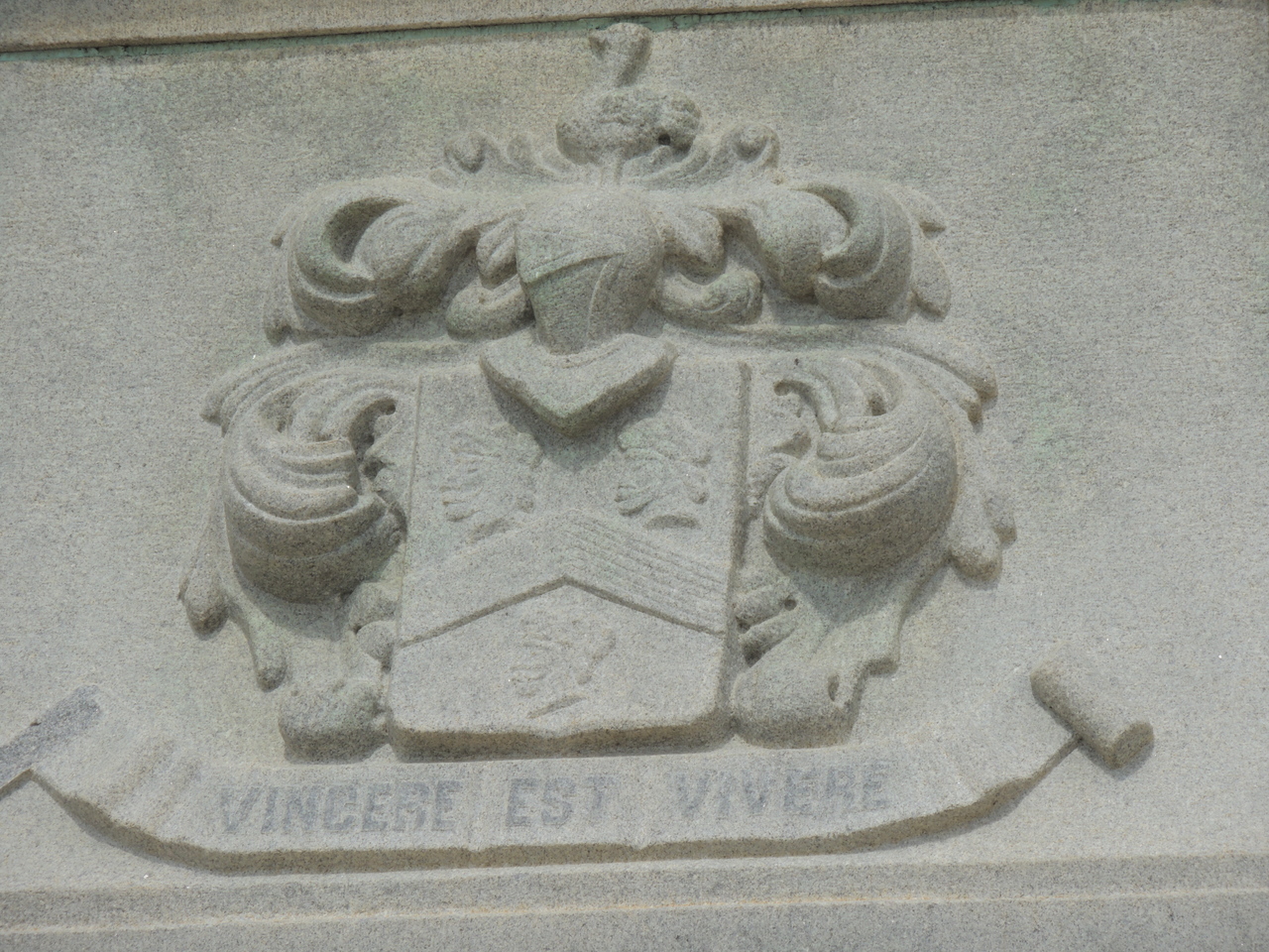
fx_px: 14664
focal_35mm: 400
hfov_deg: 5.0
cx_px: 634
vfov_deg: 3.7
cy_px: 476
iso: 100
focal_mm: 71.3
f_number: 4.8
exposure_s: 1/800
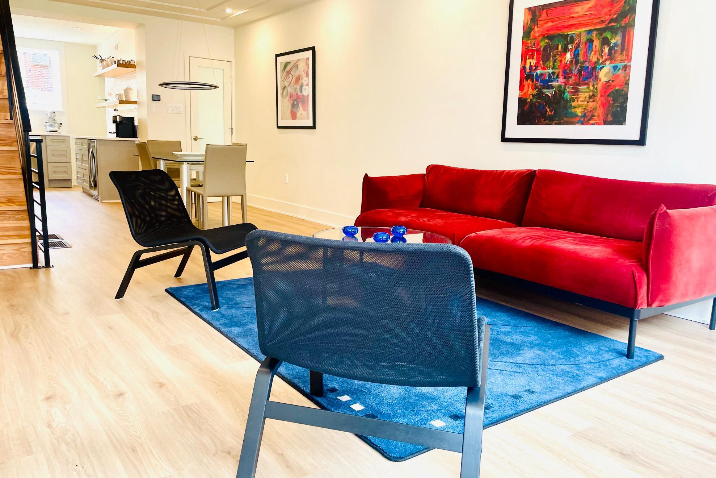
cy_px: 233
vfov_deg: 46.4
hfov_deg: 65.5
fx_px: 557
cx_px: 353
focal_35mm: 28
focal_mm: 4.2
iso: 100
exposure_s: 1/121
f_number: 1.6
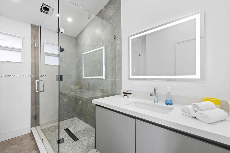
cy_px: 76
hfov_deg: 96.7
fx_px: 102
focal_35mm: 16
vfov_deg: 73.8
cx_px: 115
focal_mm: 16
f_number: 8
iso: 320
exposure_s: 1/6
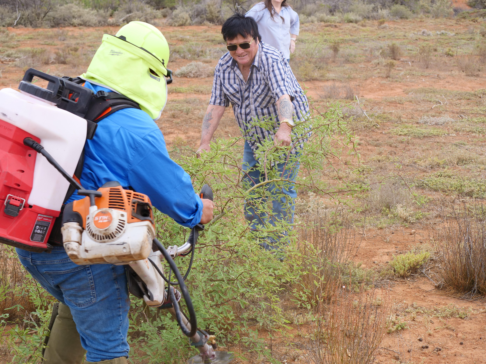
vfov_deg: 21.0
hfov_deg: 27.8
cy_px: 182
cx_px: 243
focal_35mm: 70
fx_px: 983
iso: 200
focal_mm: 35
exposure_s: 1/320
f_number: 4.5
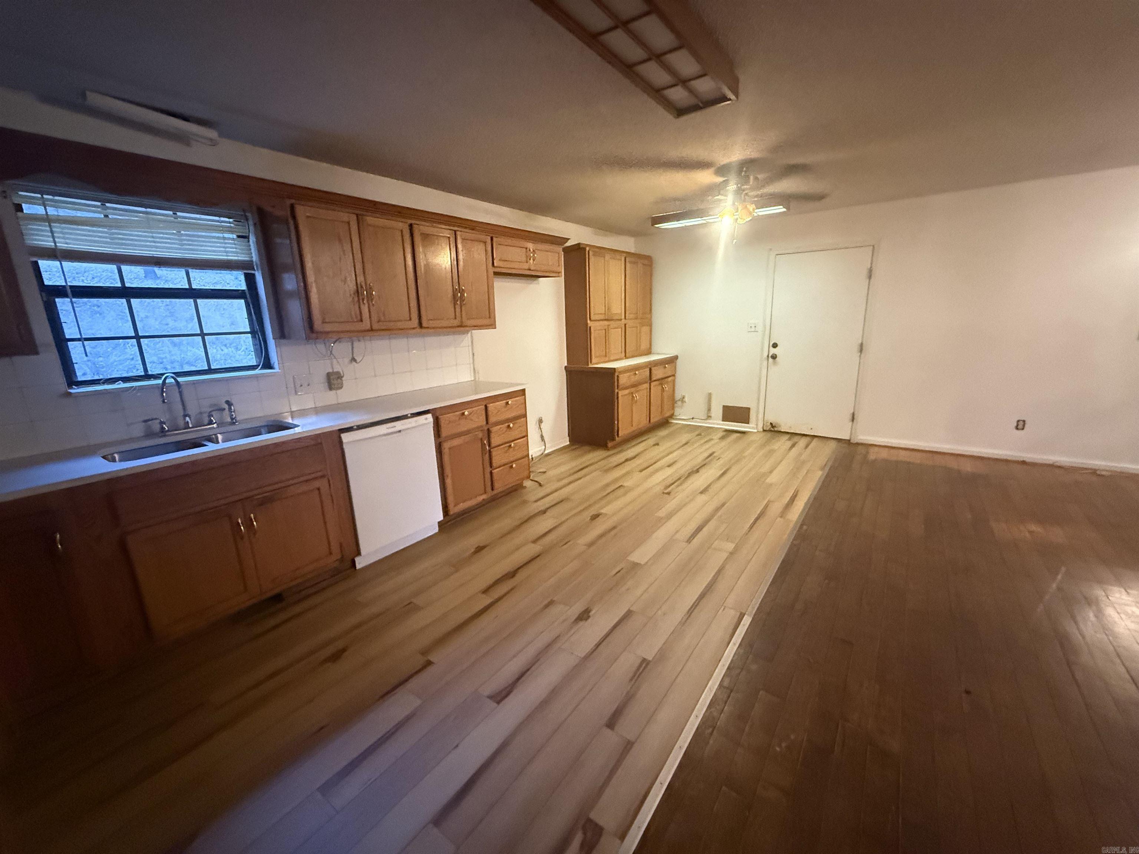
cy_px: 427
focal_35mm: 14
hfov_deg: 102.1
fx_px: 461
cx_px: 570
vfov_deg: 85.7
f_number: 2.2
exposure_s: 1/60
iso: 1000
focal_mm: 2.22
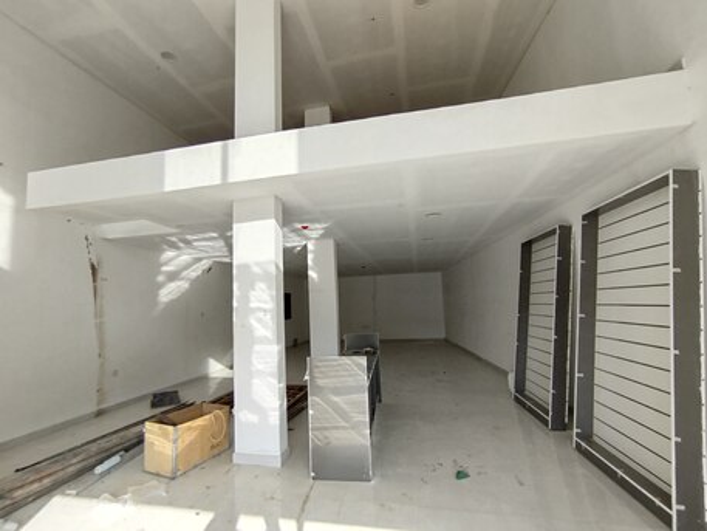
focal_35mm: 15
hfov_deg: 98.2
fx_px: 306
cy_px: 266
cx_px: 354
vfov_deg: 81.8
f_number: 2.2
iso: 50
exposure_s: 1/463
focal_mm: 1.65
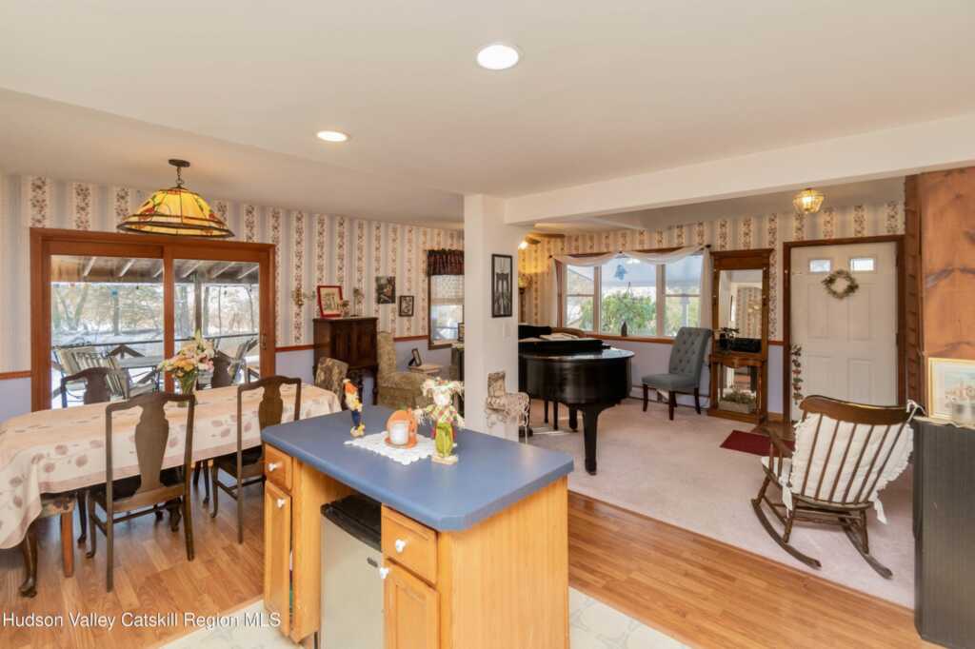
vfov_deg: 77.3
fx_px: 406
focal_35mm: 15
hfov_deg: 100.4
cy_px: 324
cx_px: 488
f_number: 5.6
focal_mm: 10
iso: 900
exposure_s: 1/60
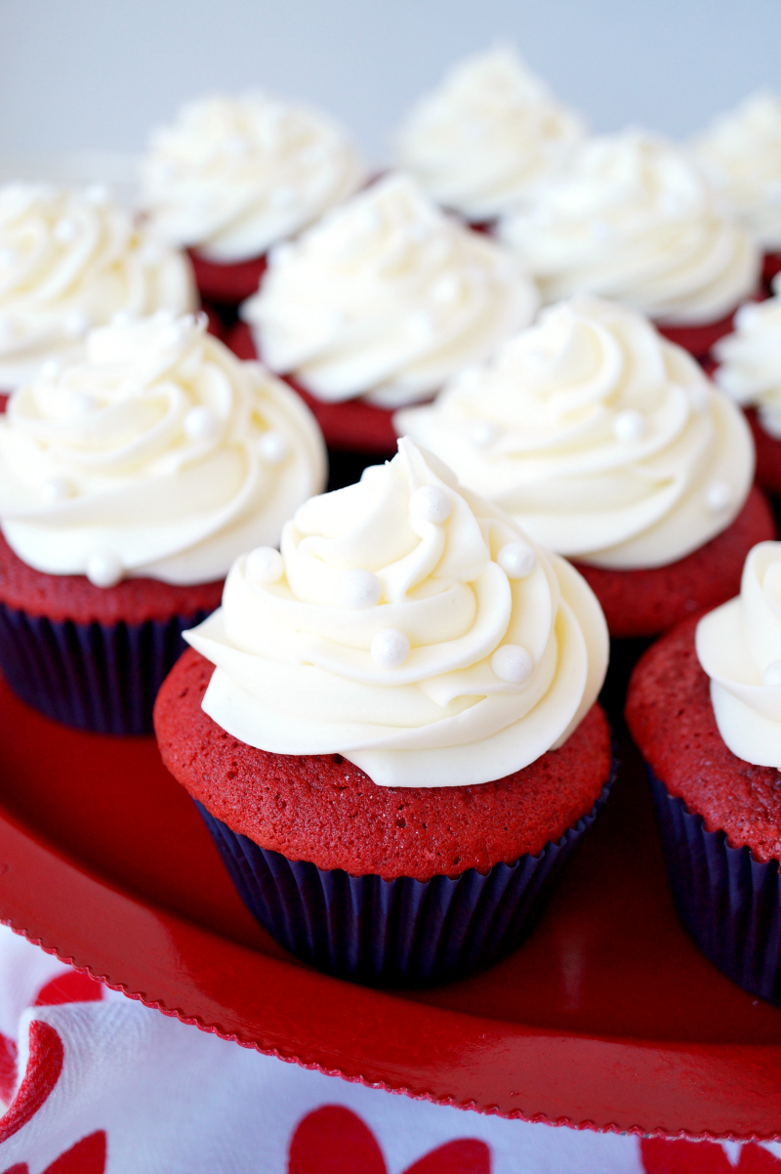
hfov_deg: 29.8
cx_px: 390
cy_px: 587
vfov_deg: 43.6
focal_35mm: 45
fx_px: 1466
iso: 400
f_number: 3.5
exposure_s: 1/60
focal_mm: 30
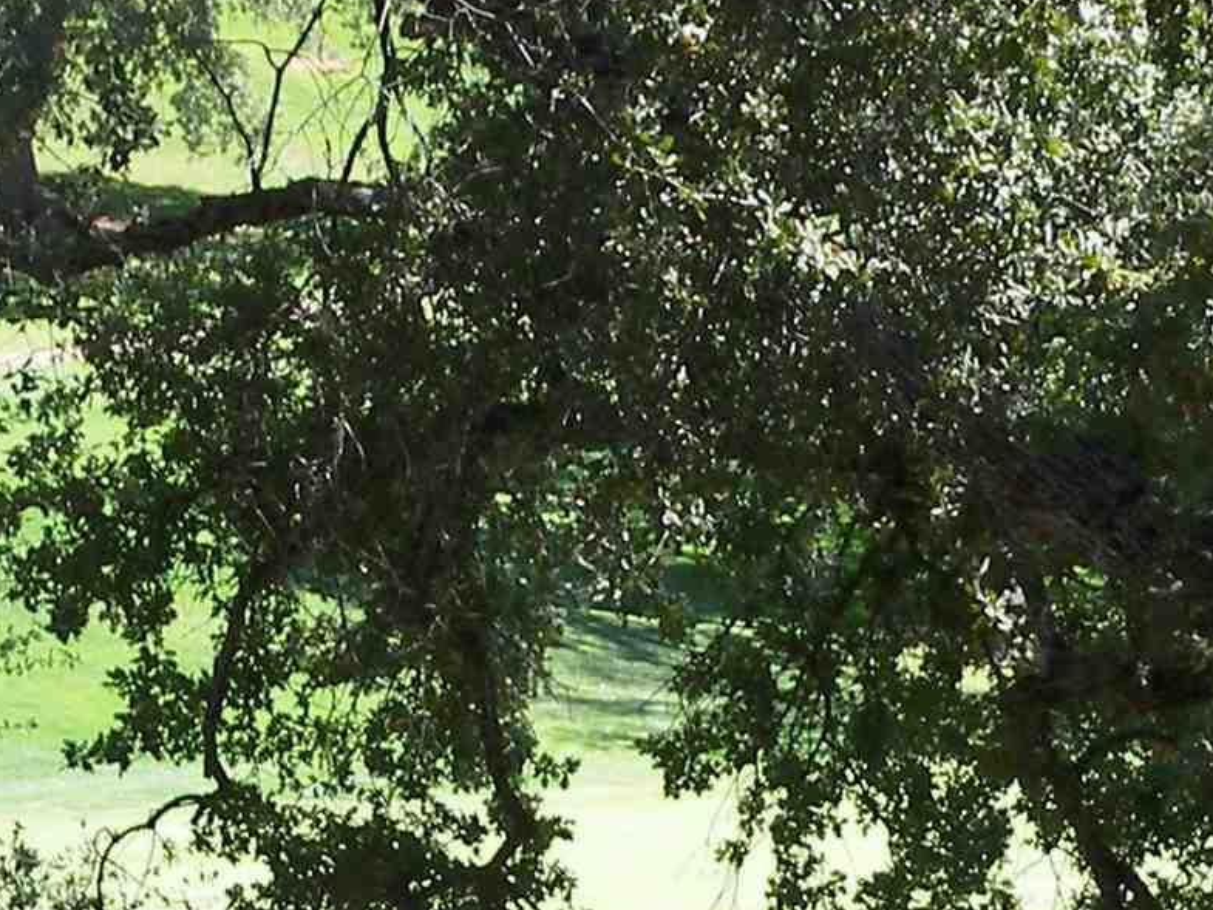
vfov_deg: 5.5
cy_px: 1048
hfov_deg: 7.3
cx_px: 1573
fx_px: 9463
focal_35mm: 270
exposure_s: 1/125
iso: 50
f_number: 4
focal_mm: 14.4
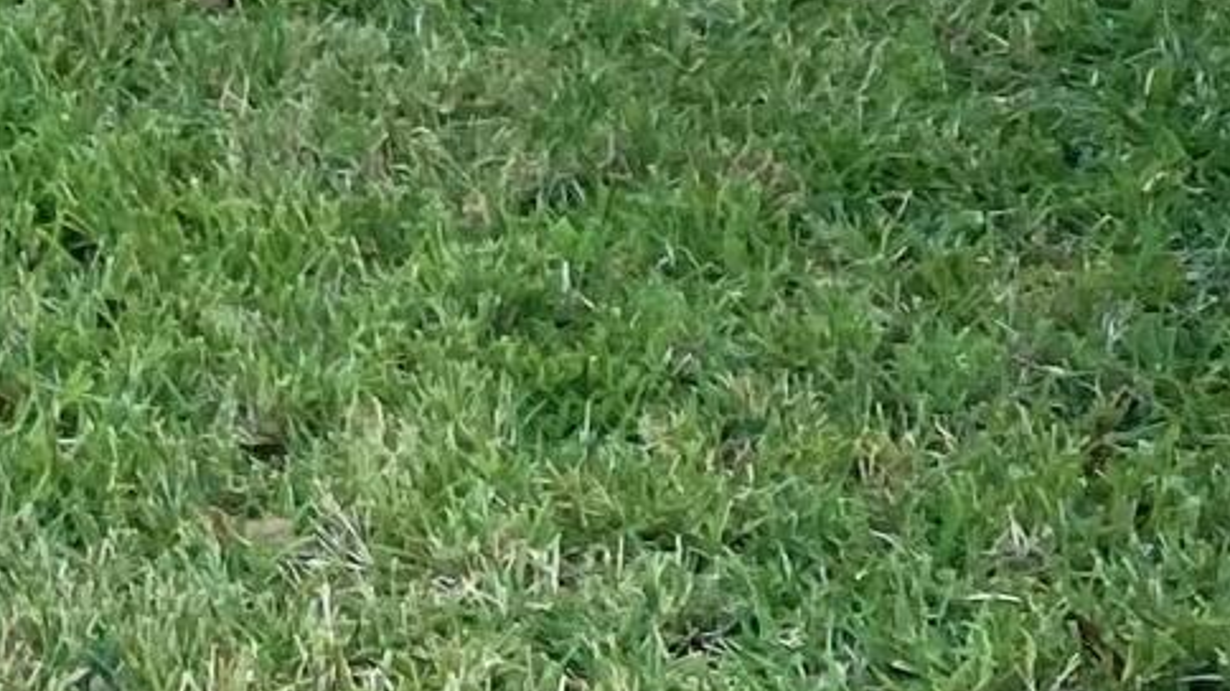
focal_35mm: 189
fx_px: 6163
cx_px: -1215
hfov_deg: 10.5
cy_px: -1504
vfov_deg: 5.9
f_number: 1.8
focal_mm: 3.99
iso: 20
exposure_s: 1/235
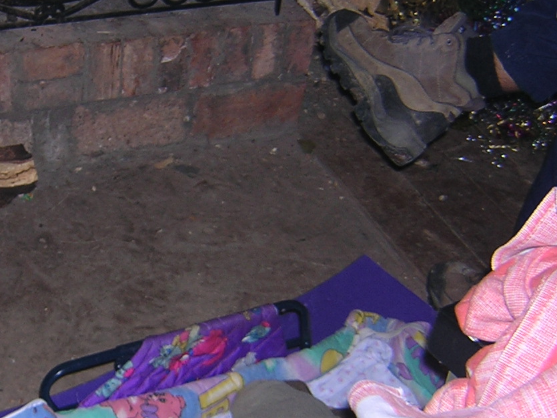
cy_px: 260
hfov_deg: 27.7
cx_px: 123
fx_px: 1110
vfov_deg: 21.3
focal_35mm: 69
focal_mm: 4.7
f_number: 2.6
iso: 100
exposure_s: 1/60.1
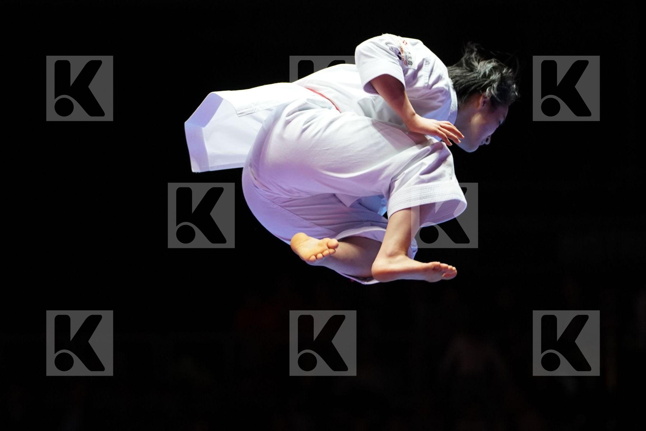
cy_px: 216
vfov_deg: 7.2
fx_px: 3409
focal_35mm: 190
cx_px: 323
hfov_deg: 10.8
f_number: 2.8
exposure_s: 1/500
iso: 3200
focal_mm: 127
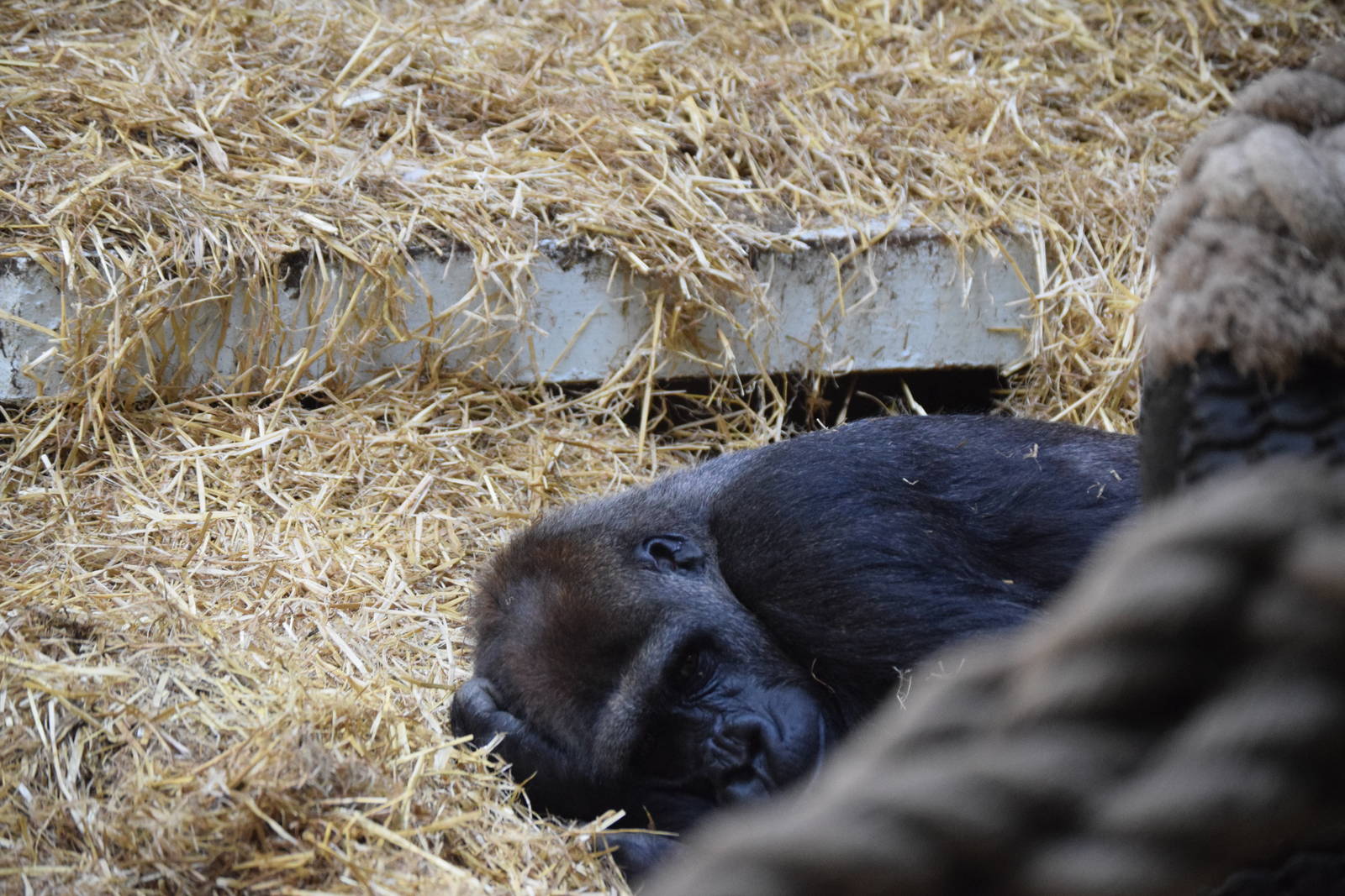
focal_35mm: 135
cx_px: 672
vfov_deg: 10.2
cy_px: 448
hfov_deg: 15.2
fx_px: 5044
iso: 3200
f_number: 4.5
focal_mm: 90
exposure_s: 1/200
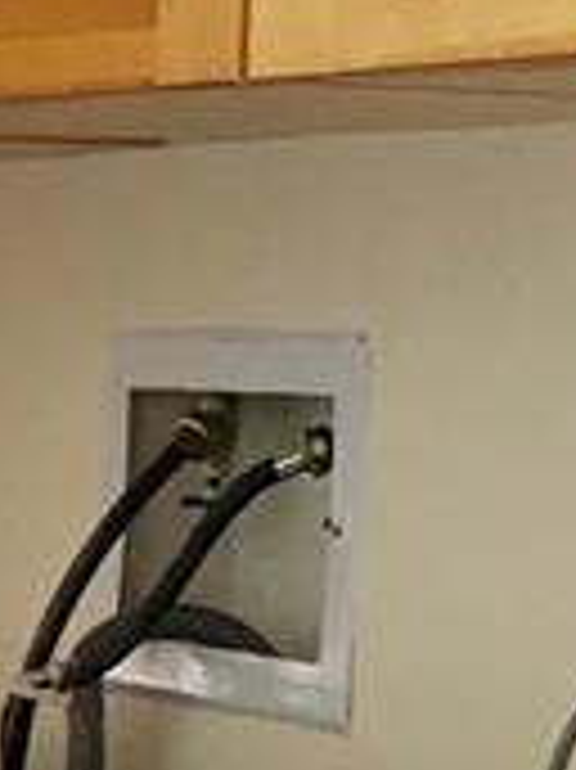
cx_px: -432
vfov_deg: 9.6
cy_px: 914
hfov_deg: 7.1
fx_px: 4532
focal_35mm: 204
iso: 100
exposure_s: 1/33
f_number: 2.2
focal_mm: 4.15
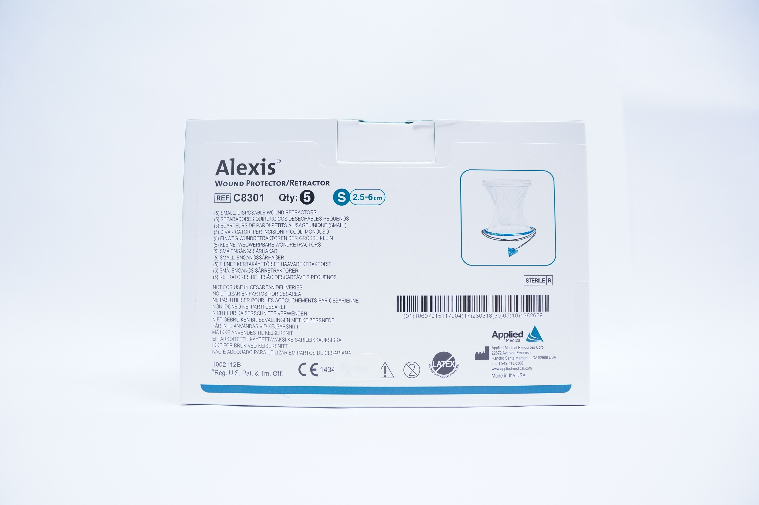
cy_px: 252
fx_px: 569
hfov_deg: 67.4
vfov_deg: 47.8
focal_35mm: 27
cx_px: 380
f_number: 5.6
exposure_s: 1/50
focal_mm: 18
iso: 800
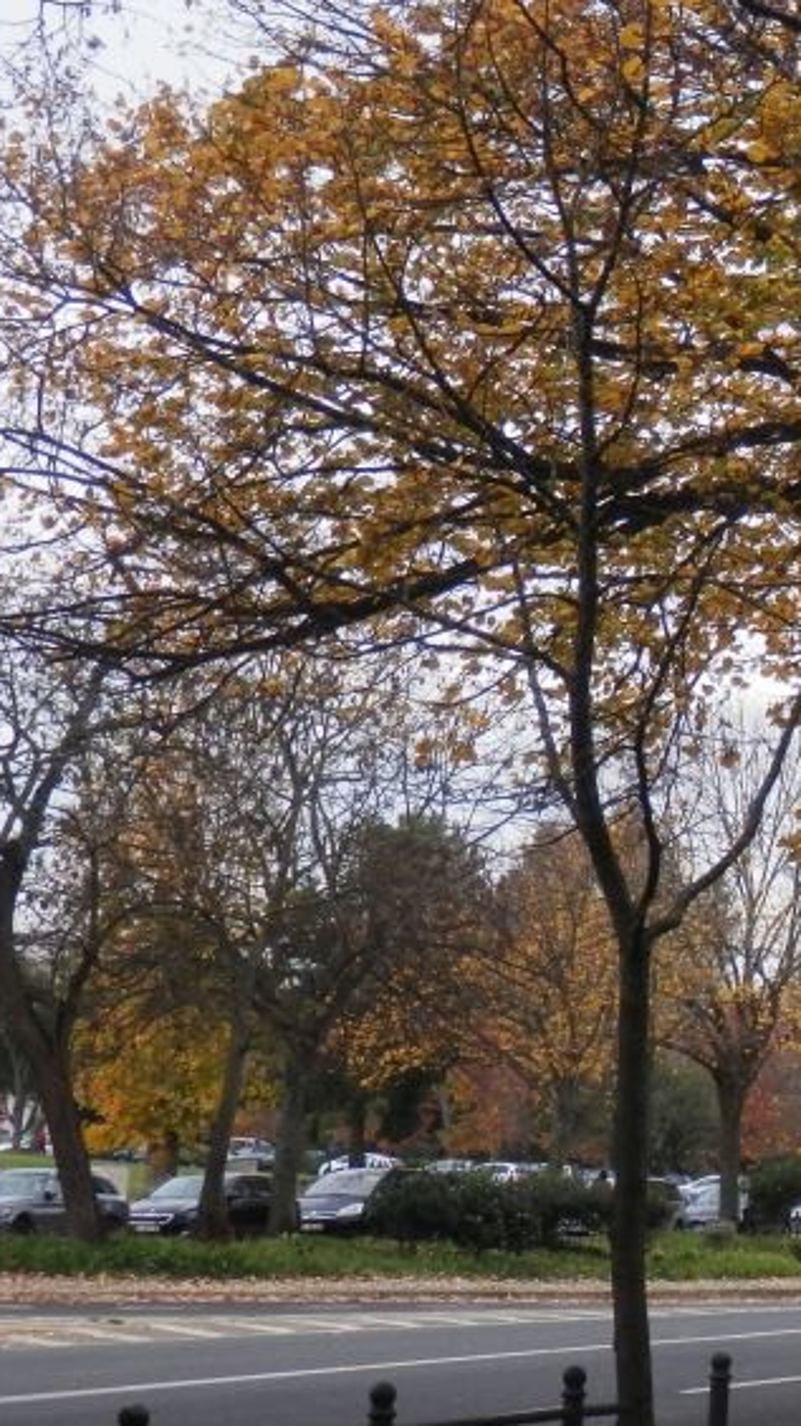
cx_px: 1266
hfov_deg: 11.8
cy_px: 726
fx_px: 3665
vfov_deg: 22.0
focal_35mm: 97
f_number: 4
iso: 80
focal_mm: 8.9
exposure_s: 1/160
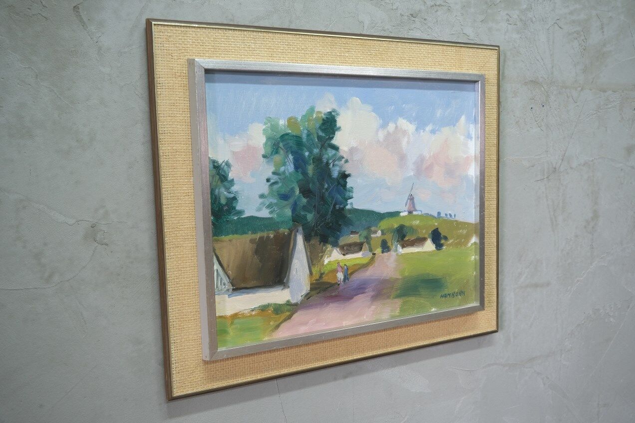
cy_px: 212
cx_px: 318
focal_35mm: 30
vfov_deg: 43.6
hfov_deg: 61.9
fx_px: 529
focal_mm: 20.2
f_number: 4
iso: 800
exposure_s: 1/28
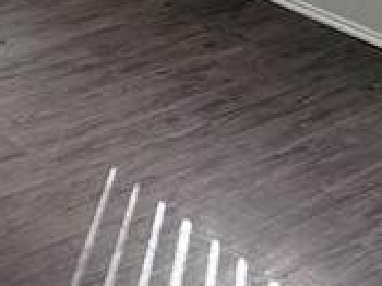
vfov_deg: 14.7
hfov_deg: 20.7
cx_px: -177
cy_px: -290
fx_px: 904
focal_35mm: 82
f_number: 2.2
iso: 50
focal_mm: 2.22
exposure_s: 1/239
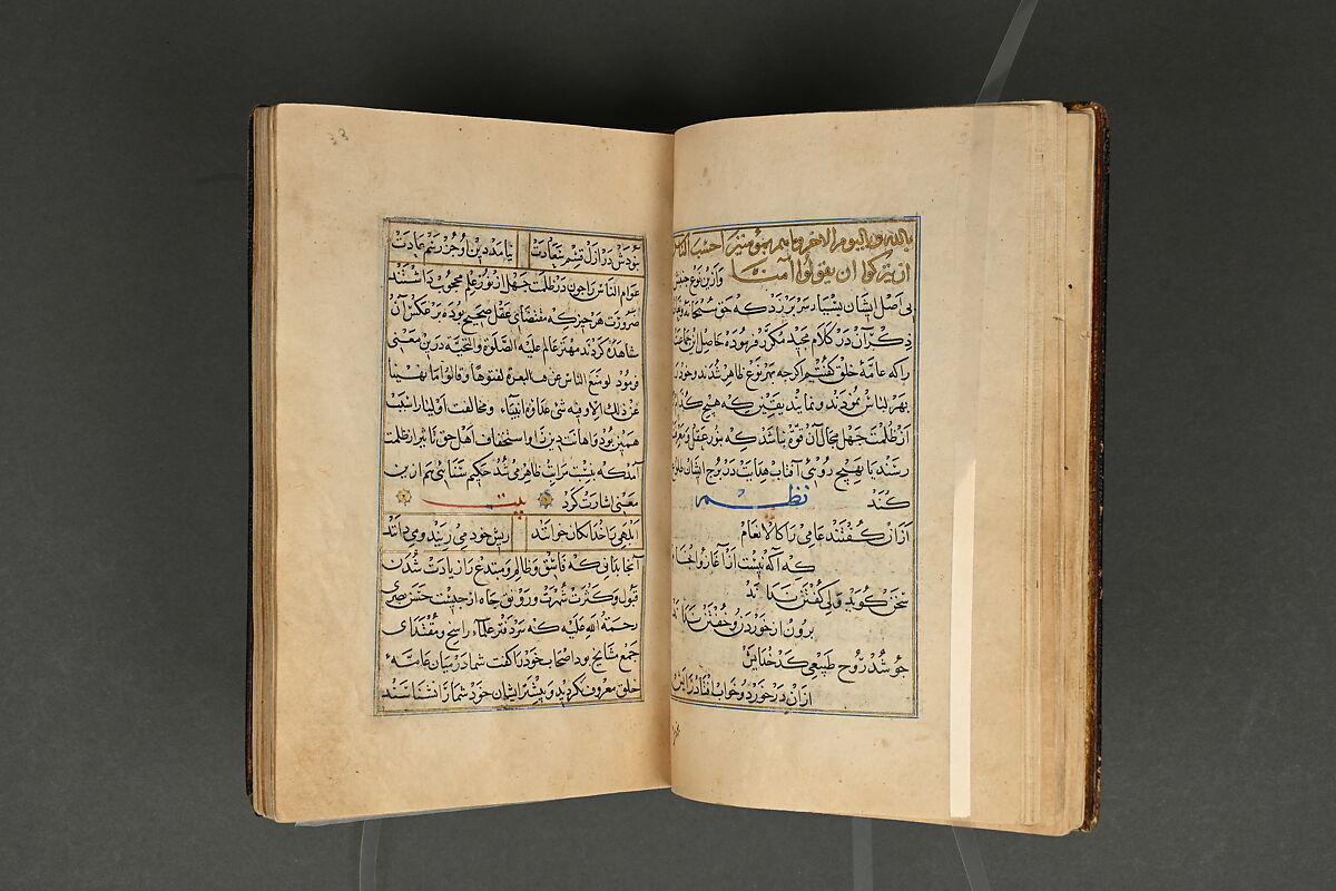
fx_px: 2115
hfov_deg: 35.1
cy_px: 446
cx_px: 668
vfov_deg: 23.8
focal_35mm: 57
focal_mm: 57
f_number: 13
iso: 250
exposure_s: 1/30
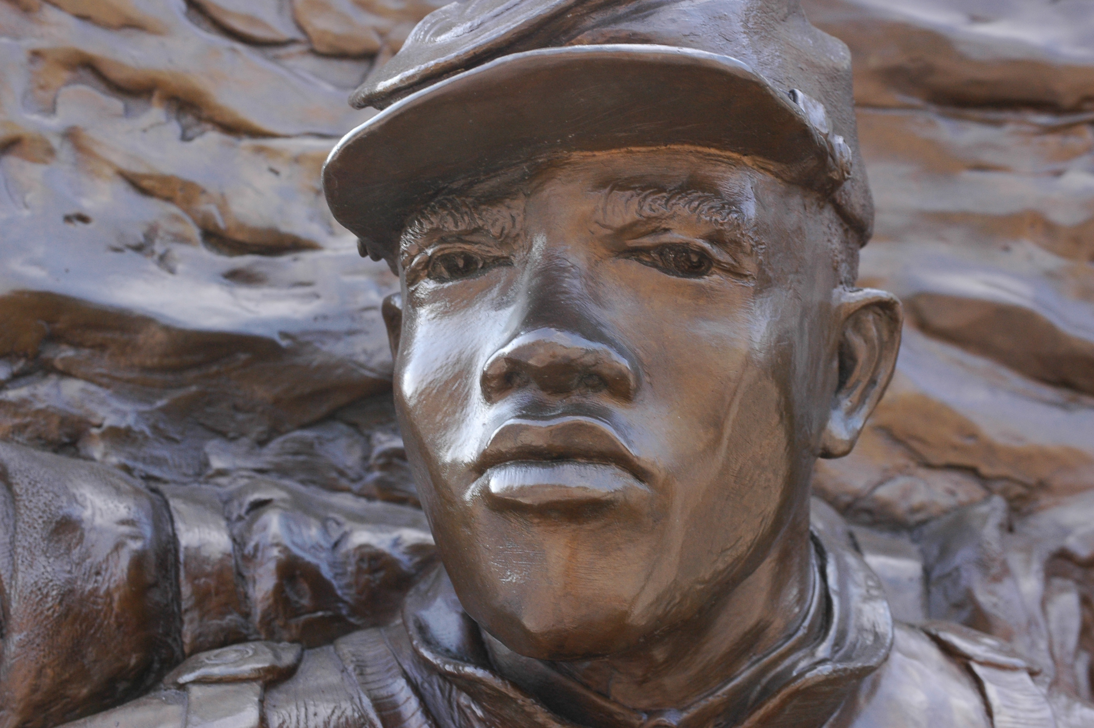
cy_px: 364
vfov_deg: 13.8
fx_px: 3006
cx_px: 547
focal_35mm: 99
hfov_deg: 20.6
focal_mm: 66
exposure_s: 1/100
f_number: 9
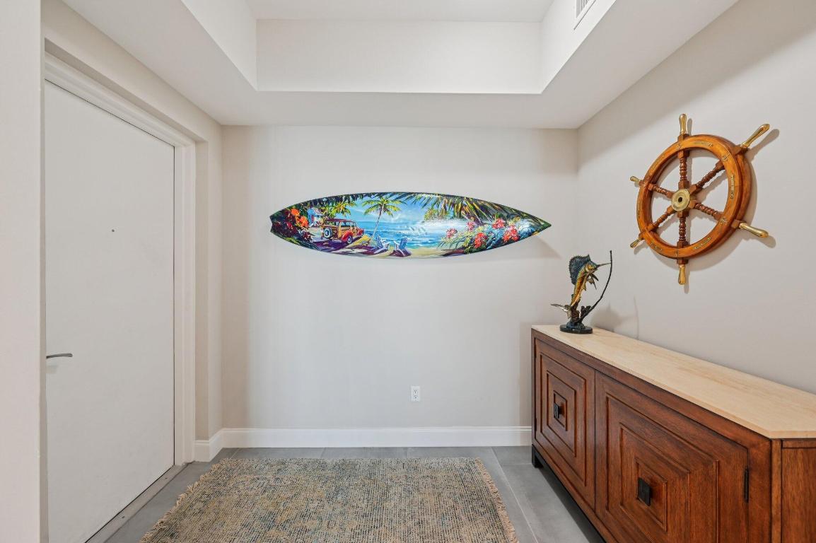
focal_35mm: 14
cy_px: 272
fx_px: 317
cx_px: 408
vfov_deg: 81.1
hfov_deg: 104.3
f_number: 8
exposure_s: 1/13
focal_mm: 14
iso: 800
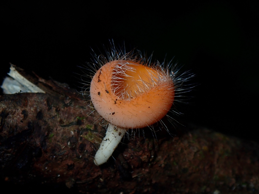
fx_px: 748
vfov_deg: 14.8
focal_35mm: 100
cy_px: 97
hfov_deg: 19.6
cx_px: 130
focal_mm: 18
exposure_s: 1/200
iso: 200
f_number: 6.3
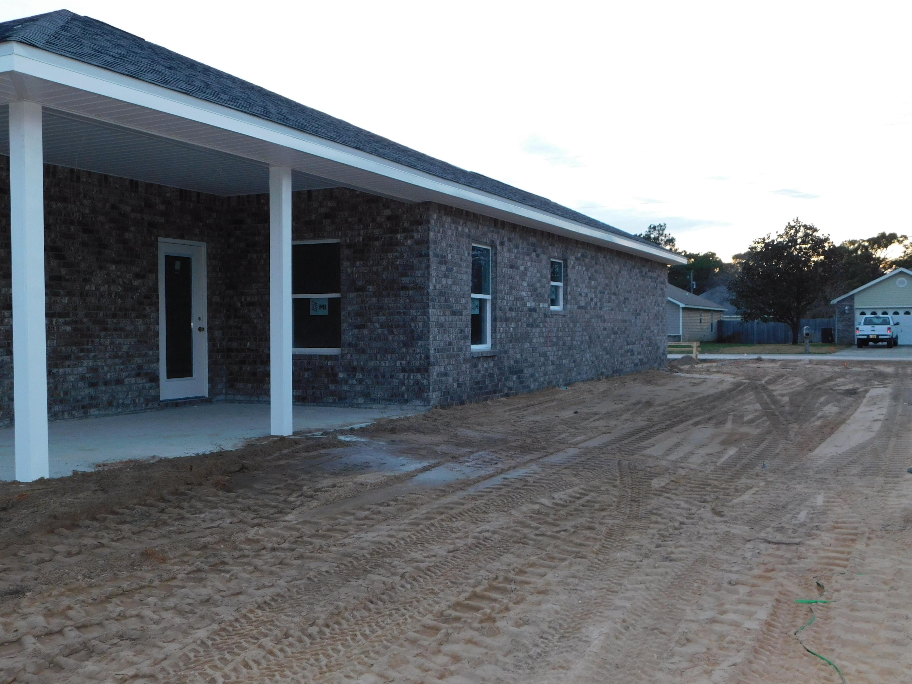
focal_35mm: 36
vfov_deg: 39.7
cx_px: 456
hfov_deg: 51.4
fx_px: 948
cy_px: 342
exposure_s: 1/30
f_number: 3.5
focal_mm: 6.3
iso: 200
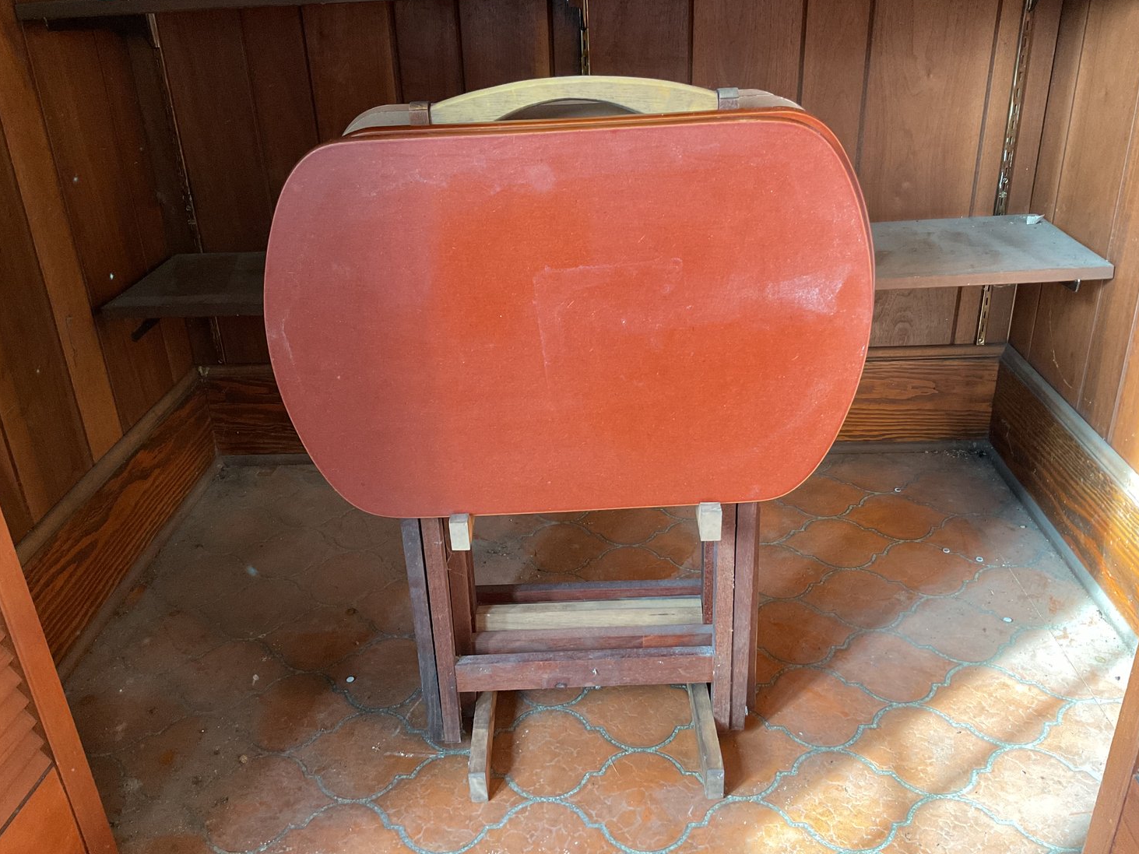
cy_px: 424
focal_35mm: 30
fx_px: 987
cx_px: 562
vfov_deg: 46.8
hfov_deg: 60.0
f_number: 1.8
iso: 200
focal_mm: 3
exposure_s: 1/60
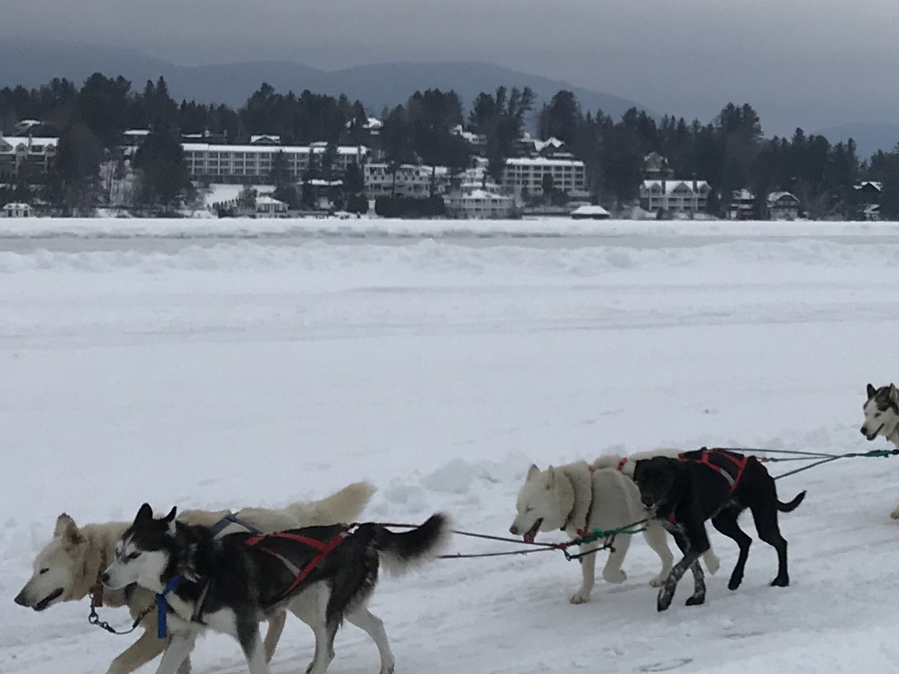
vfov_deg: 17.5
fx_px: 2182
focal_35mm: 84
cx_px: 942
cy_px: 164
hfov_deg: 22.2
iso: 20
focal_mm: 3.99
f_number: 1.8
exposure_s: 1/1842
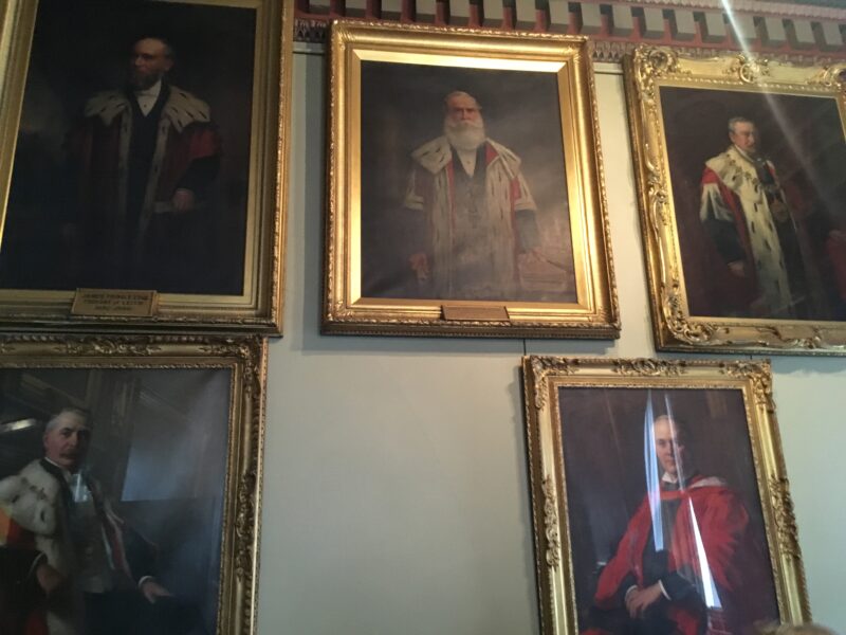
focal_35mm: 29
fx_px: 709
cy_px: 318
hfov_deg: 61.7
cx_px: 423
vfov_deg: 48.2
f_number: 2.2
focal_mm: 4.2
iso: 320
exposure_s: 1/17
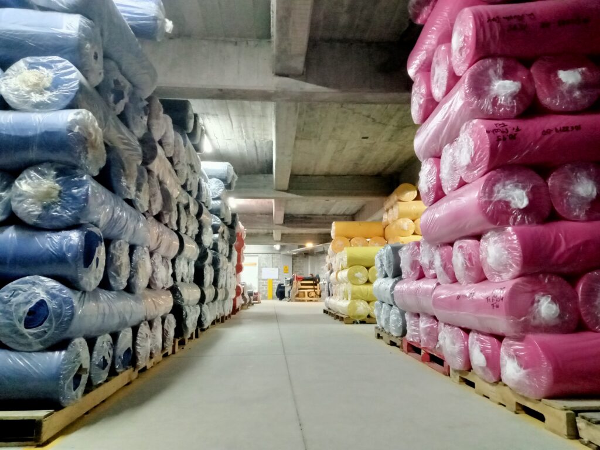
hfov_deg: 63.4
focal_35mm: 28
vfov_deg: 49.7
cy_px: 225
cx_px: 300
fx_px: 485
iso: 1387
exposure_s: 1/25
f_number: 2.2
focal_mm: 3.37
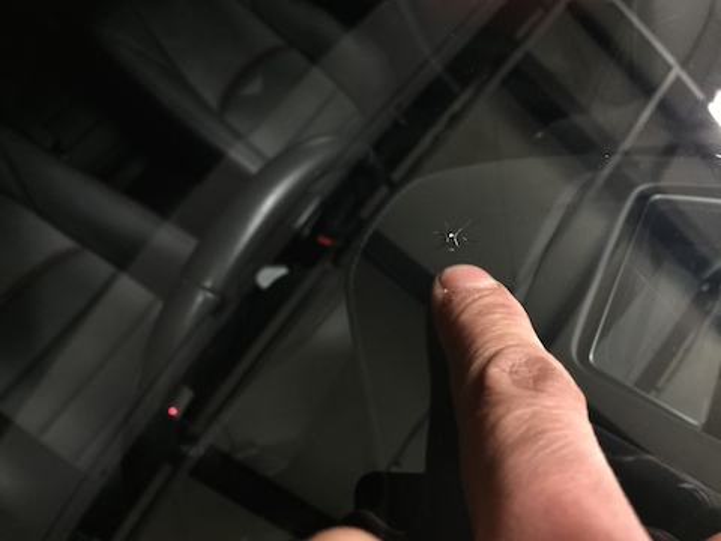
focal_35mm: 29
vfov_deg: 48.2
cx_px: 360
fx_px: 604
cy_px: 270
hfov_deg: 61.7
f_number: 2.2
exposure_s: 1/4
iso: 80
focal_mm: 4.15
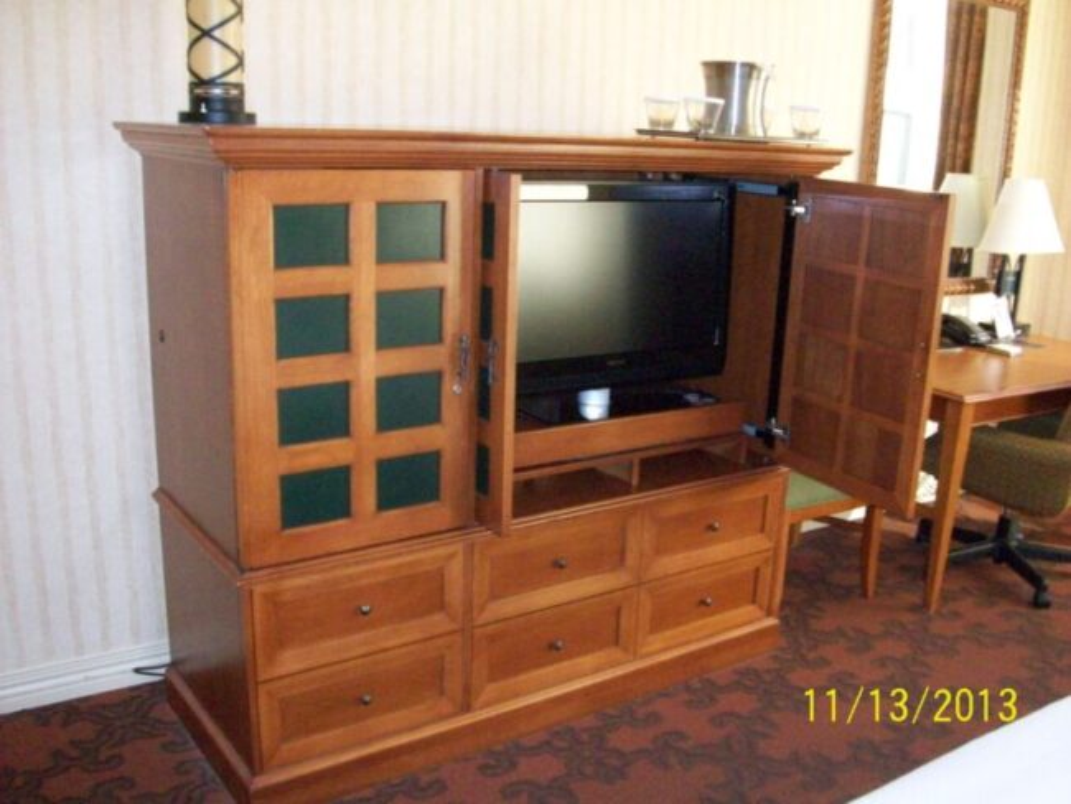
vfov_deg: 41.8
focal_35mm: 34
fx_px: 1052
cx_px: 536
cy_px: 402
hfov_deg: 53.9
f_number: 2.8
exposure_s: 1/60
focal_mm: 5.7
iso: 320
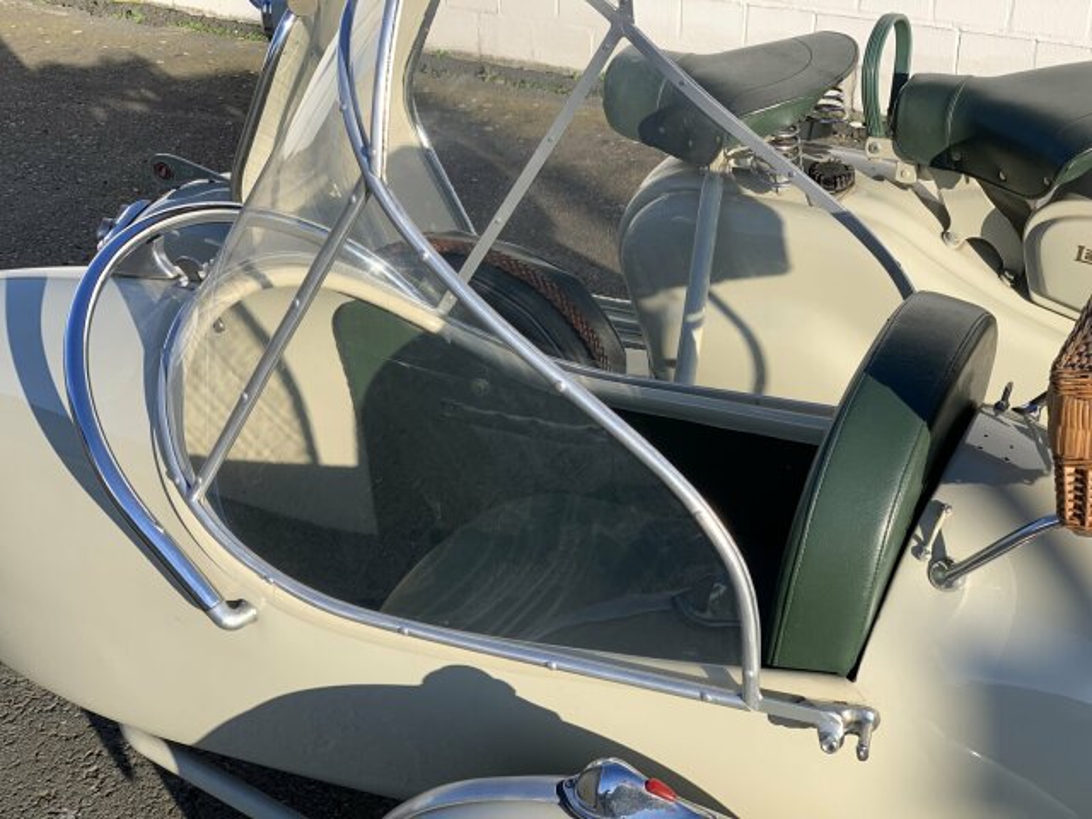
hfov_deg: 36.8
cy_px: 410
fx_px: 1640
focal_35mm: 52
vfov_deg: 28.0
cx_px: 546
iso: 16
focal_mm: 6
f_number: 2.4
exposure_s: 1/607
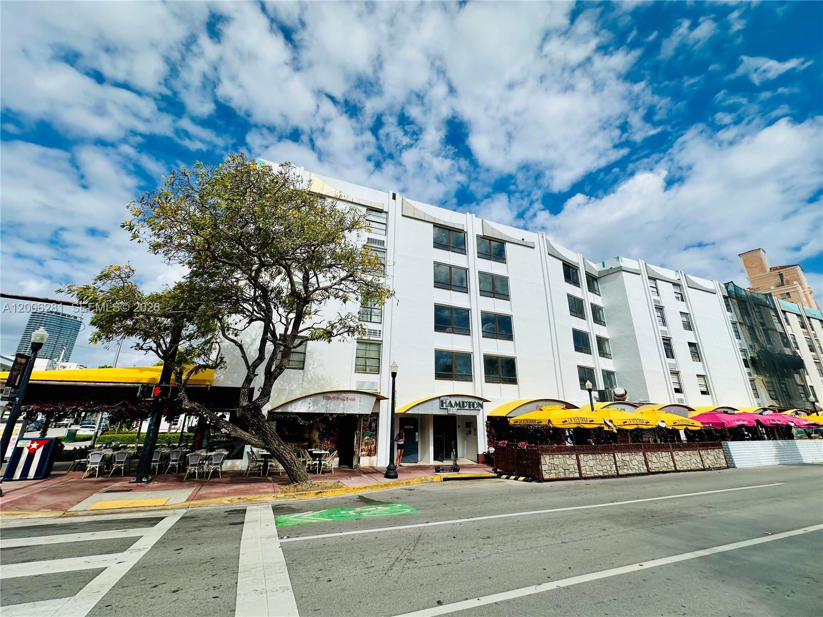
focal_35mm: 14
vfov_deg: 85.7
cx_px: 412
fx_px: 333
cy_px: 308
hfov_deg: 102.1
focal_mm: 2.22
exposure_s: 1/5556
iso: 50
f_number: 2.2
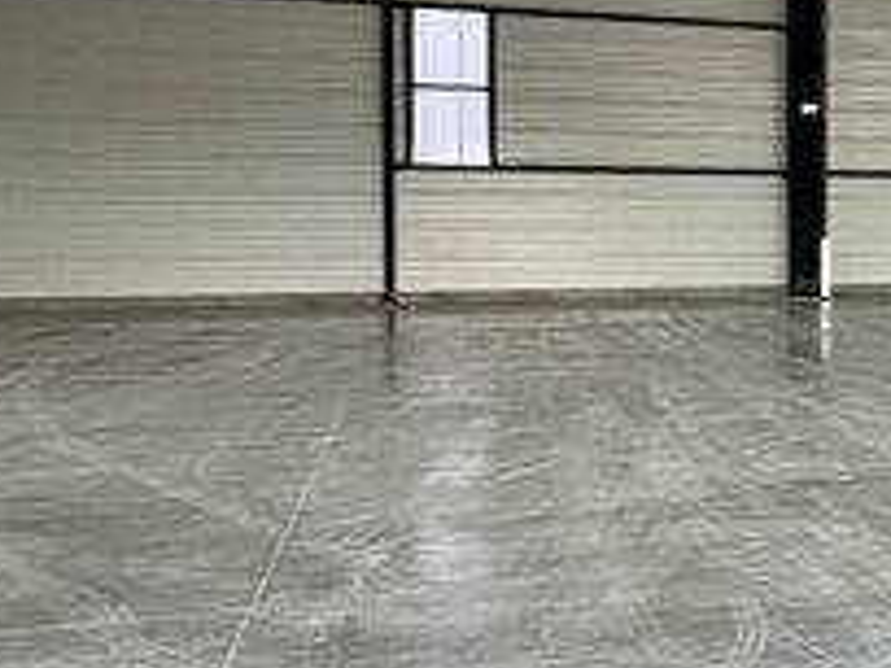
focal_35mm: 66
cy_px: 249
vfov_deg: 22.2
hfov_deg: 22.1
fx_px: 1699
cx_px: 1468
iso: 40
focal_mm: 2.22
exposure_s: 1/121
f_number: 2.2
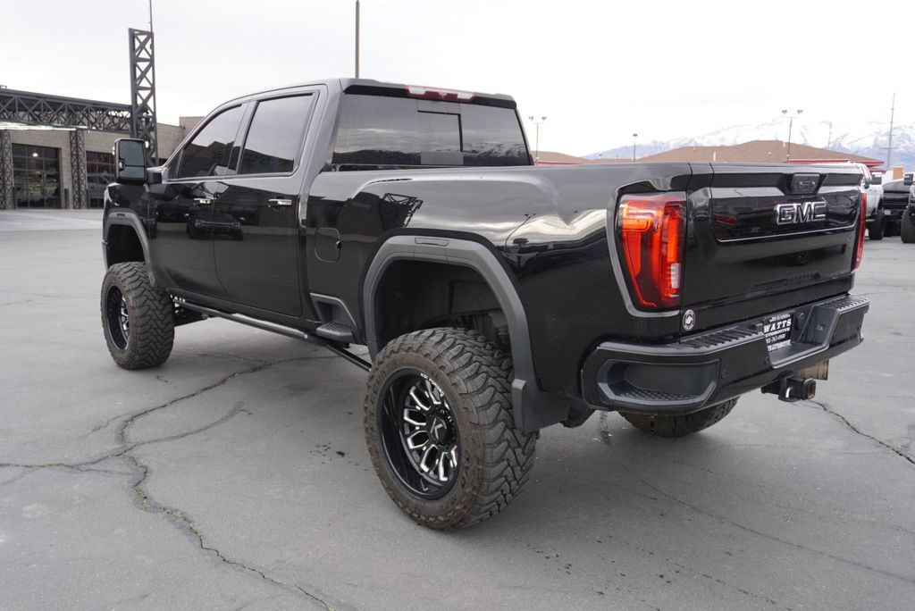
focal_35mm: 30
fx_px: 763
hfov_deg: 61.9
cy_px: 306
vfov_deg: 43.7
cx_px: 458
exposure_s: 1/60
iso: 100
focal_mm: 20
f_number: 4
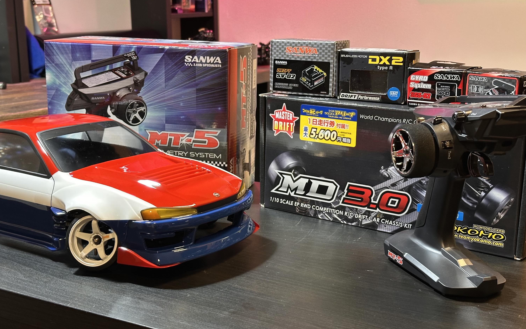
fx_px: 731
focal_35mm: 51
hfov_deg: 39.6
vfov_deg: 25.3
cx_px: 263
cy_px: 160
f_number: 1.78
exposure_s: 1/33
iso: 250
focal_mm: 6.86
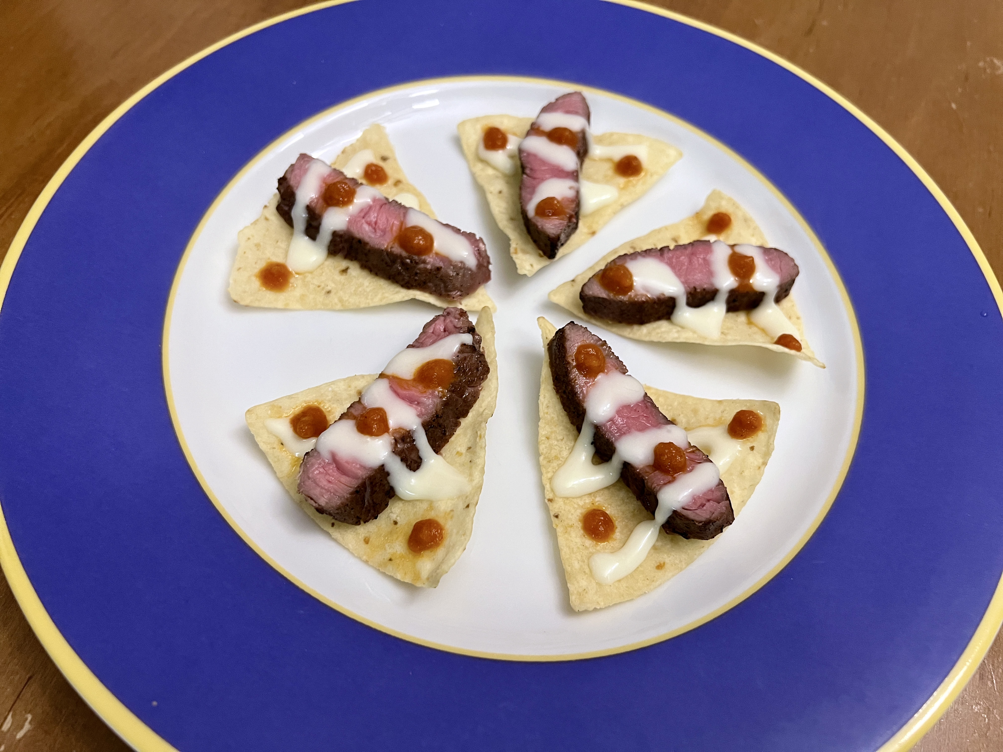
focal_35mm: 26
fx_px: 753
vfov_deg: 53.1
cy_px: 376
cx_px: 502
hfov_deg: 67.3
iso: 200
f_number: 1.5
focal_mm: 5.7
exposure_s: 1/60
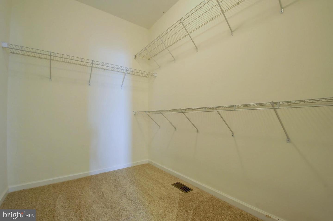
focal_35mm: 15
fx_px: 139
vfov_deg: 77.2
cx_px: 166
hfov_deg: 100.5
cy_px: 110
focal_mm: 10
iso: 800
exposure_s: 1/1.67
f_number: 8
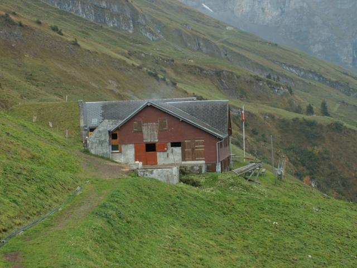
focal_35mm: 77
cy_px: 134
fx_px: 794
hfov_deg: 25.3
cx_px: 178
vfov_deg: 19.1
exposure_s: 1/30
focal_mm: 12.91
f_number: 5
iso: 50
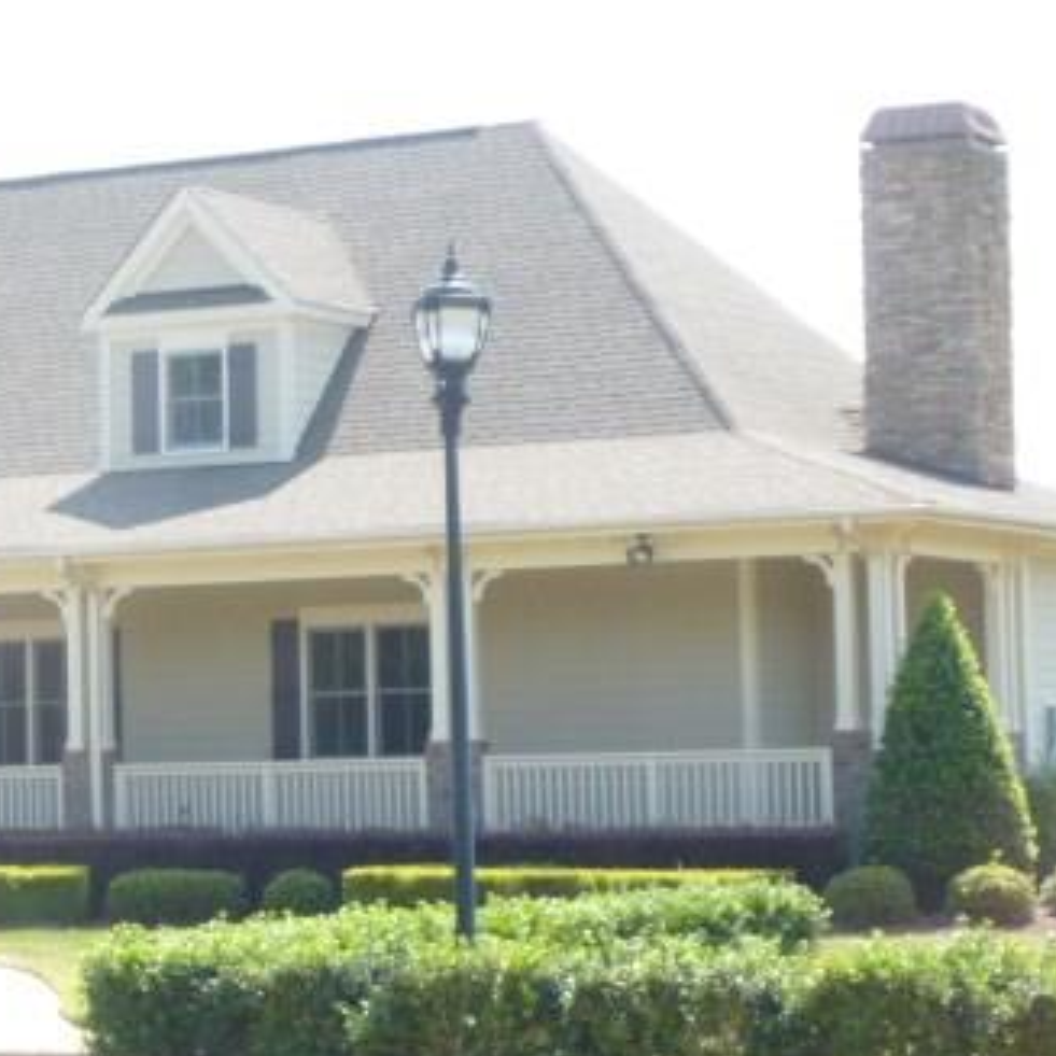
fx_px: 4245
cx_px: 58
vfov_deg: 14.2
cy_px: 555
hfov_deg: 14.0
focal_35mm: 123
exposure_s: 1/200
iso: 80
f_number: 3.6
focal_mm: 6.5
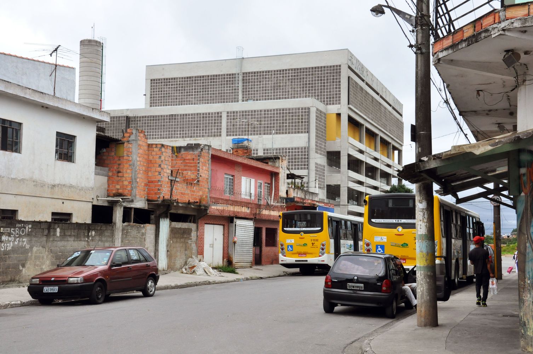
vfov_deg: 28.0
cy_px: 177
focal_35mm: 48
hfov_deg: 41.2
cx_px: 266
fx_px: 710
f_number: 20
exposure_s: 1/400
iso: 800
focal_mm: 32
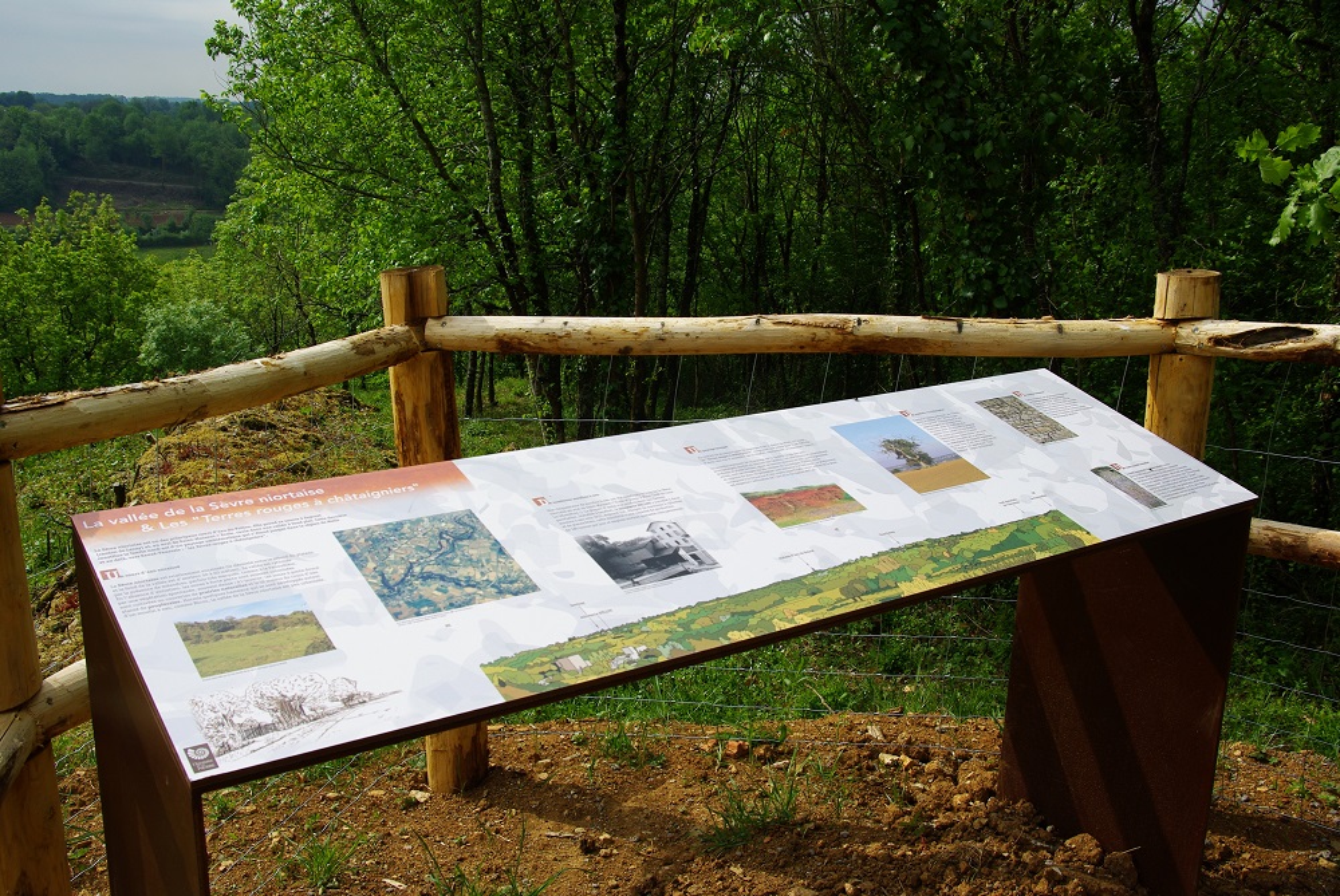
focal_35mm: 34
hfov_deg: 55.7
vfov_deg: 39.0
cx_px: 670
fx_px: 1267
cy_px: 448
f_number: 10
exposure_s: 1/200
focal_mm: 23.13
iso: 100
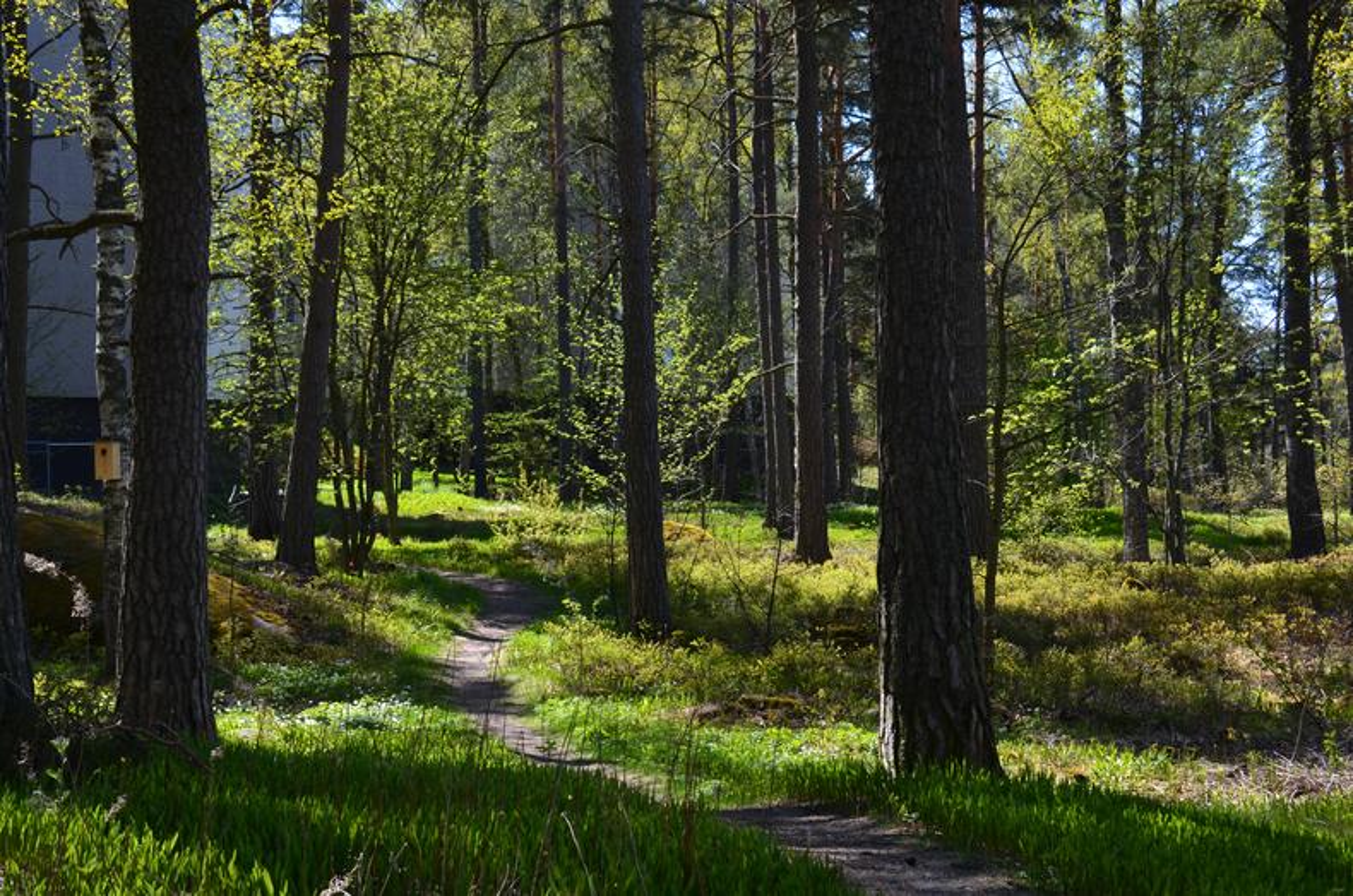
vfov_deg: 20.5
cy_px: 448
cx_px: 676
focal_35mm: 66
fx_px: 2475
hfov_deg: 30.6
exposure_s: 1/100
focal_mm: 44
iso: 200
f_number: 11
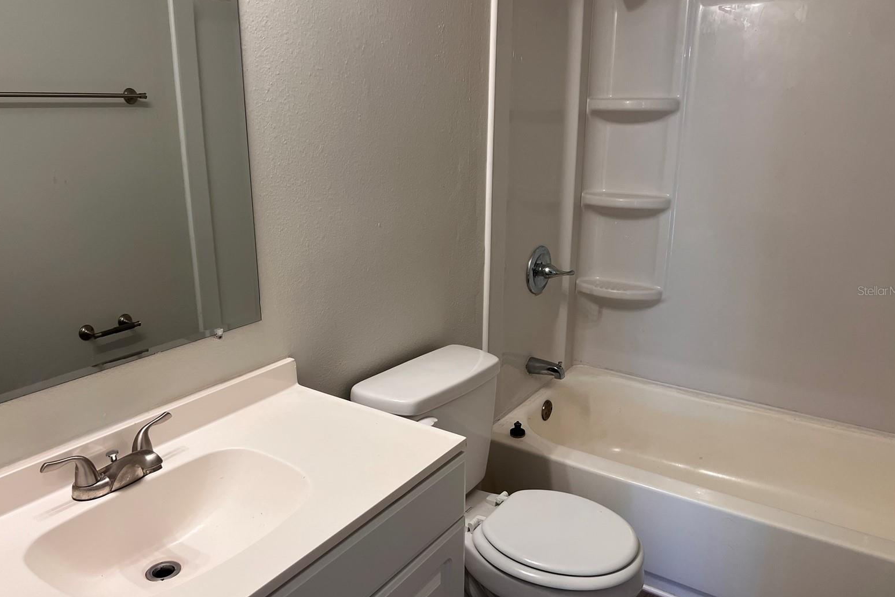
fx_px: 696
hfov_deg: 65.5
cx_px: 449
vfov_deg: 46.4
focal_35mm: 28
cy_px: 290
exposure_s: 1/120
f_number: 1.5
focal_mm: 5.7
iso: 125
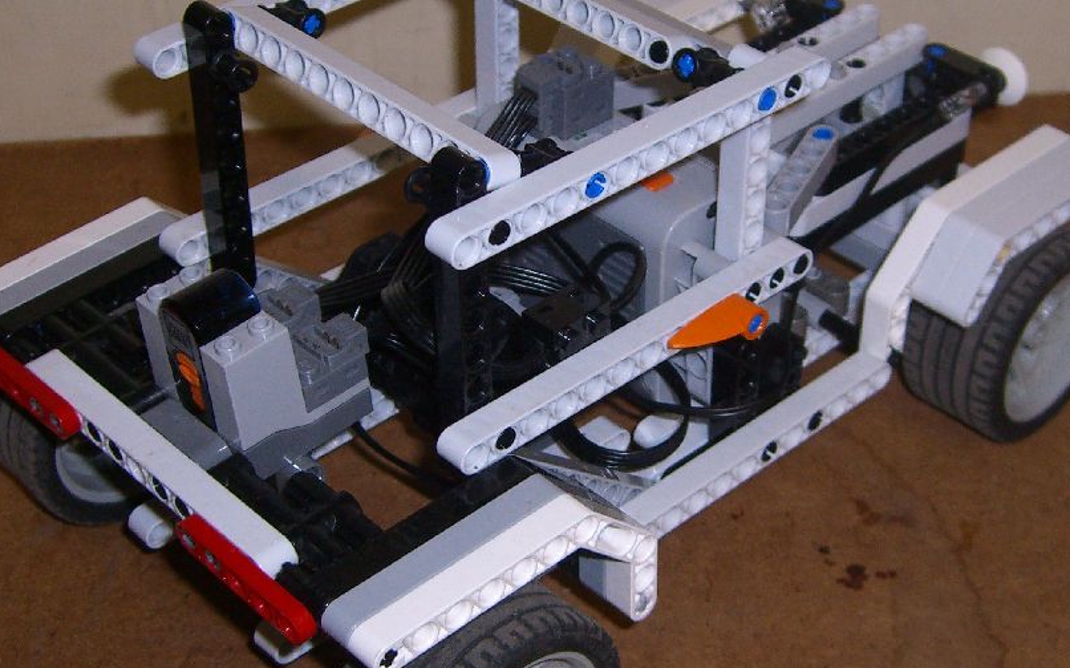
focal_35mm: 64
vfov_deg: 20.3
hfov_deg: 32.0
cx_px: 567
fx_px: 1866
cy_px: 340
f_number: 2.8
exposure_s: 1/60
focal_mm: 7.9
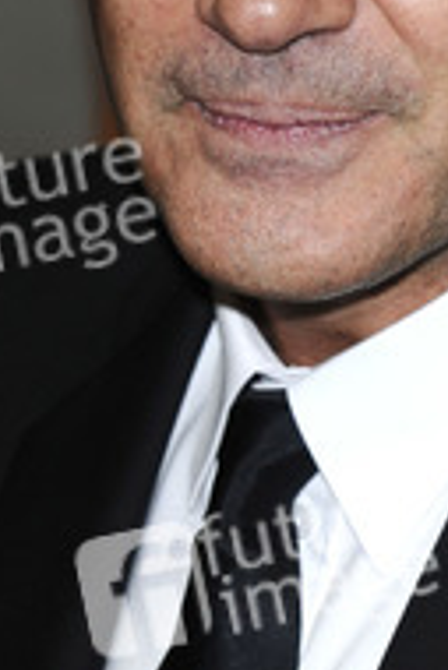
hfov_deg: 4.7
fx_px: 5403
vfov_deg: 7.1
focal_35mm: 290
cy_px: 46
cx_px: 362
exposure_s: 1/200
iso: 320
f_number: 4.5
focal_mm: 92
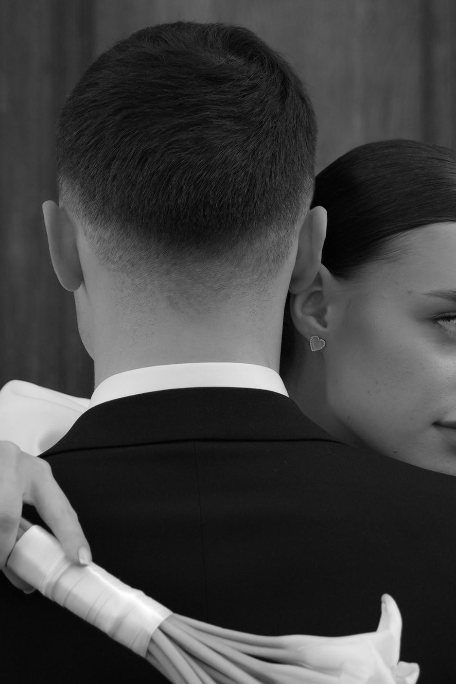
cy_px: 525
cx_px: 306
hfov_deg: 10.5
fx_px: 2470
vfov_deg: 15.7
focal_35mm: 130
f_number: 2.8
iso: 200
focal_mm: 45
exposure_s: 1/800
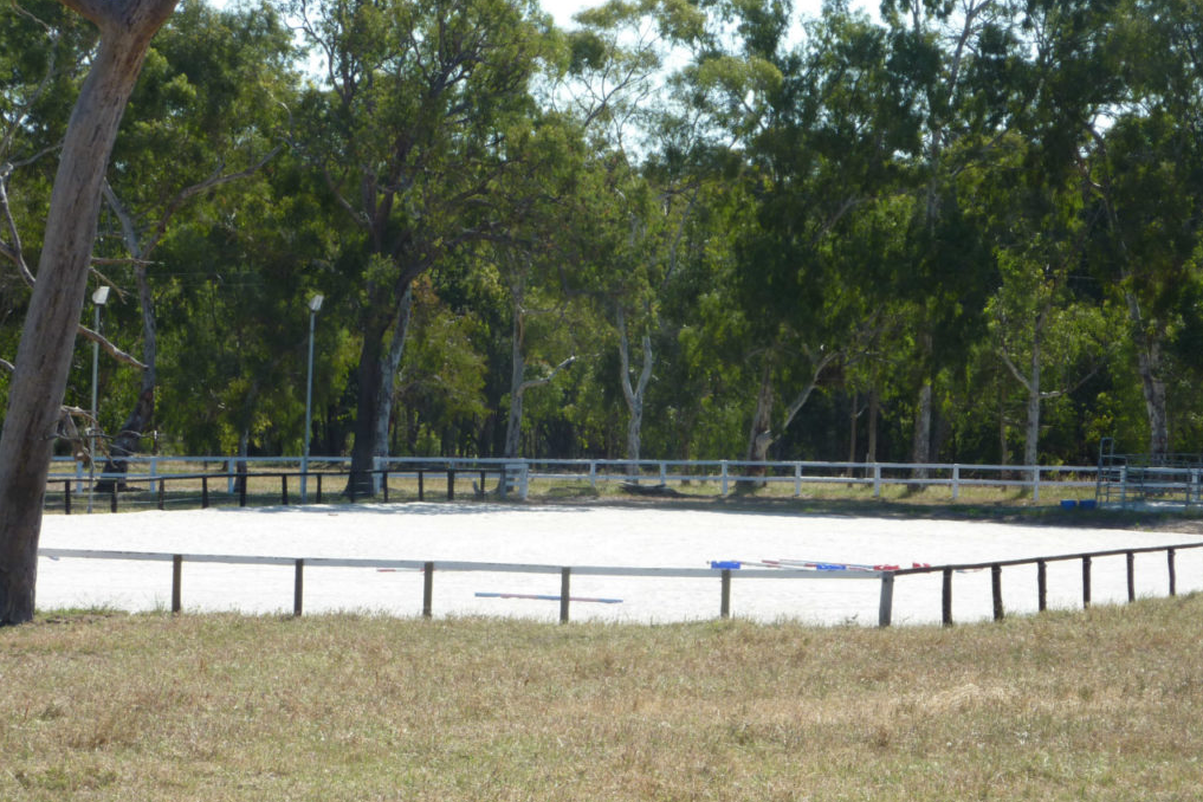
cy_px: 440
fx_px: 5146
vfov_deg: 8.9
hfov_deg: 13.3
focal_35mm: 154
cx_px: 604
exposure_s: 1/320
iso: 80
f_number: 4.5
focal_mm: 24.1
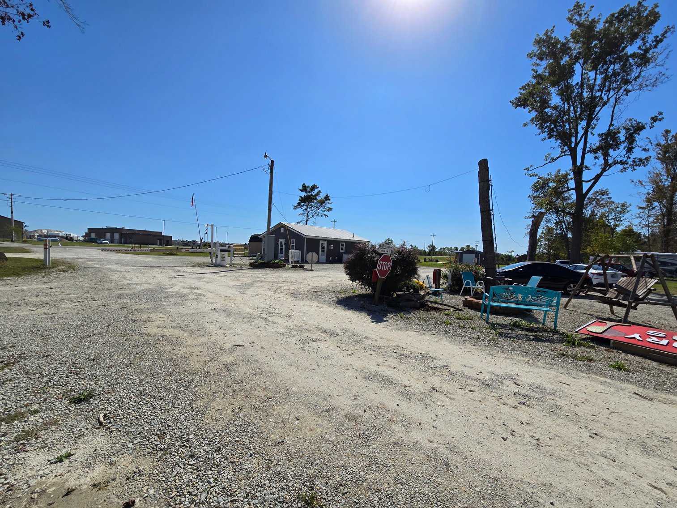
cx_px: 338
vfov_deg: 89.9
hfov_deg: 106.2
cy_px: 254
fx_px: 254
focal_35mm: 13
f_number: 2.2
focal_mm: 2.2
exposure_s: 1/4291
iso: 50
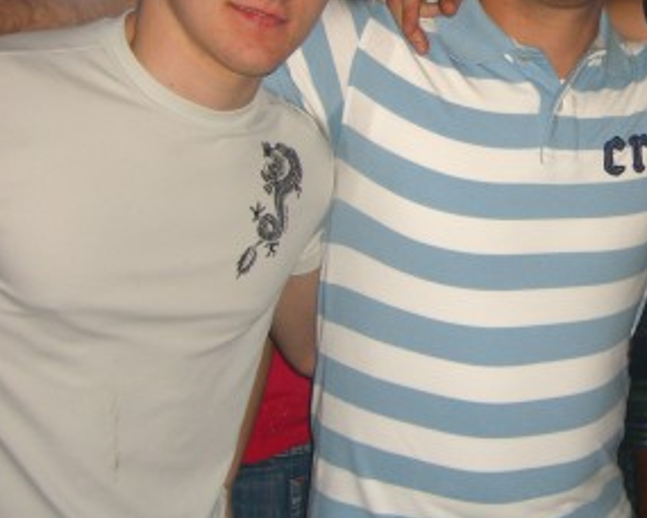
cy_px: 89
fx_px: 1494
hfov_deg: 23.4
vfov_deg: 19.4
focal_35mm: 78
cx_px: 658
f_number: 2.8
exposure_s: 1/60
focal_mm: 7.9
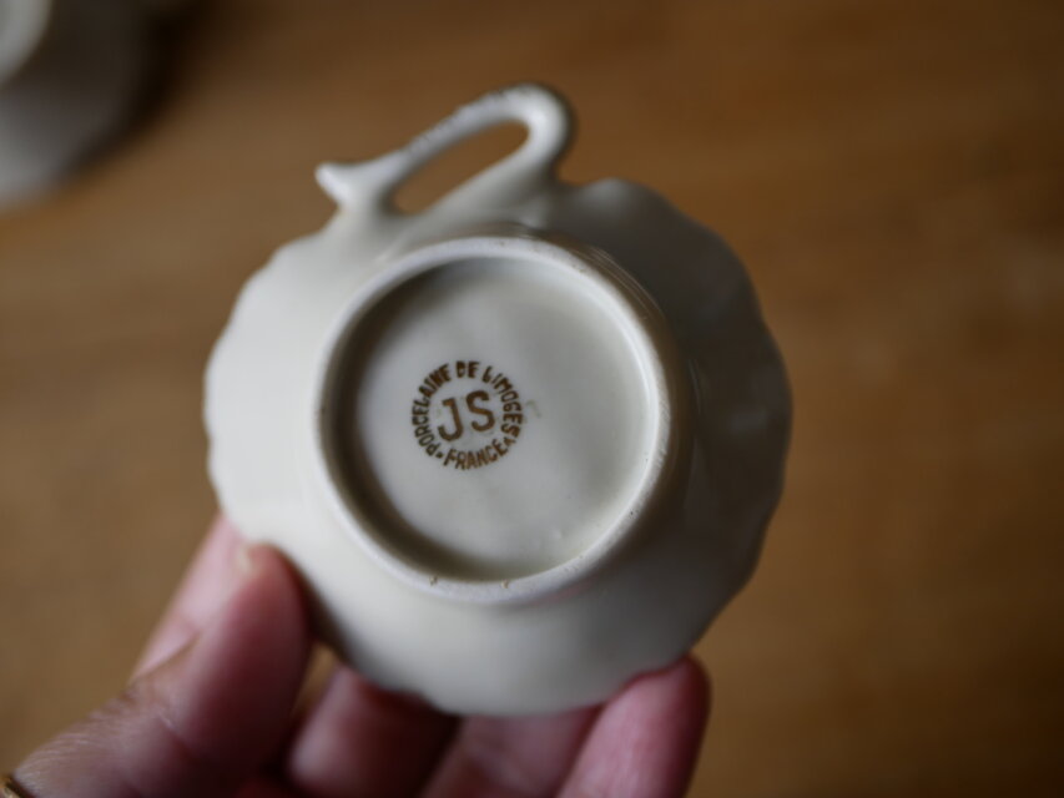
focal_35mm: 50
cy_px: 399
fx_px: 1537
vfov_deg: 29.1
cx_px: 532
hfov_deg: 38.2
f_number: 2
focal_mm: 25
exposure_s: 1/160
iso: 200
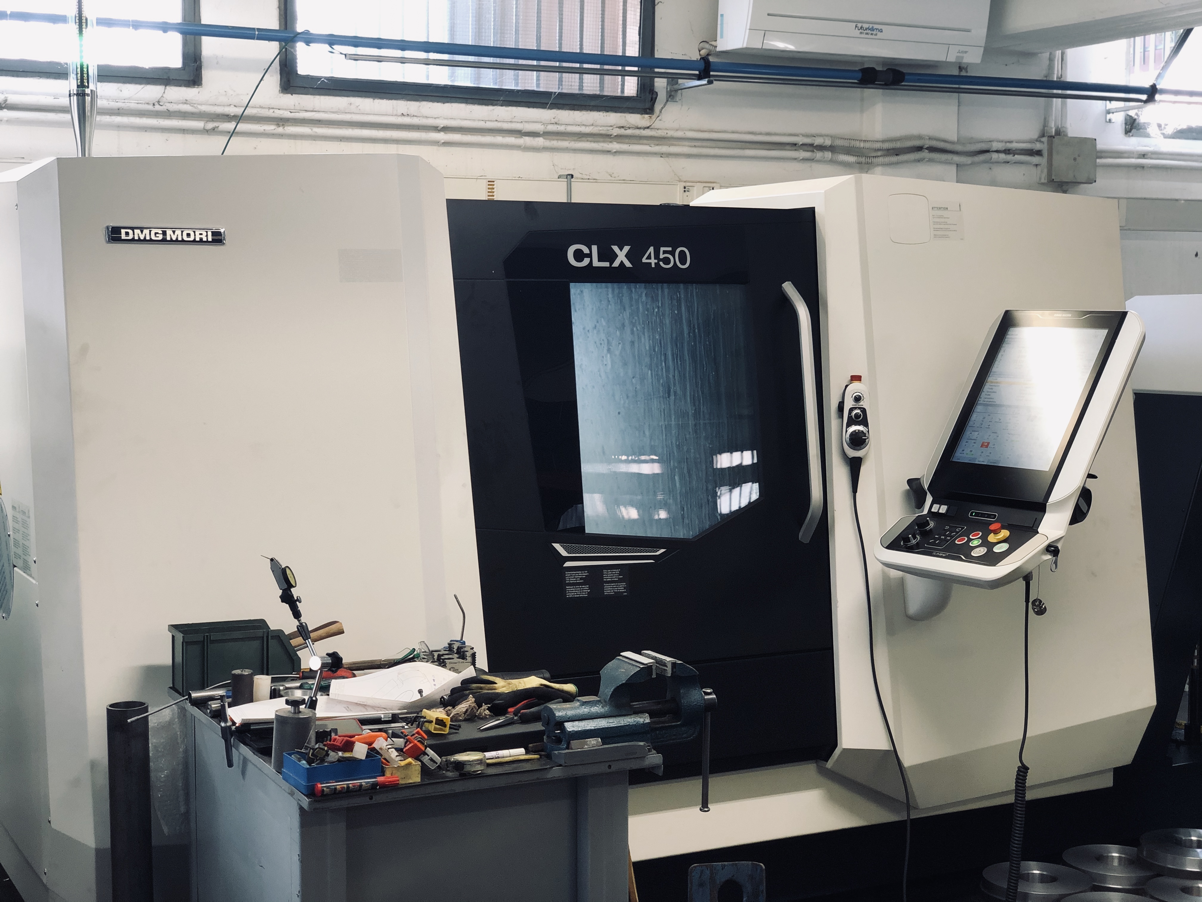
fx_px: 1806
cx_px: 601
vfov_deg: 28.0
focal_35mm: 52
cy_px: 451
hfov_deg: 36.8
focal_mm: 6
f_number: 2.4
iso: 50
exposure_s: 1/50
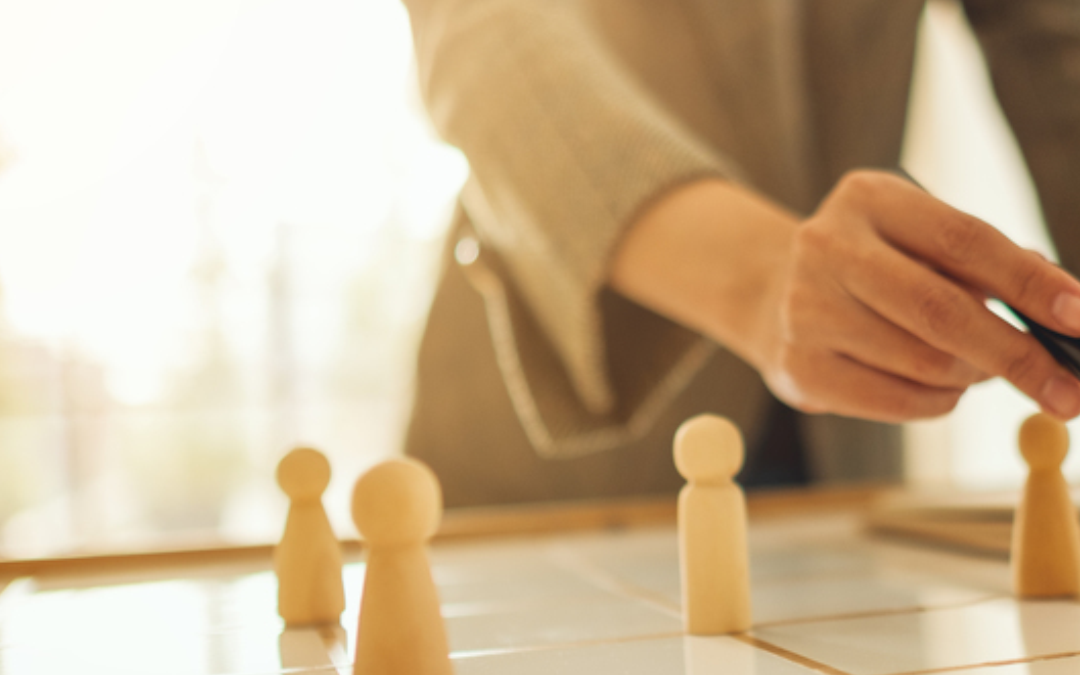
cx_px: 788
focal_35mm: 54
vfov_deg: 24.0
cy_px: 359
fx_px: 1589
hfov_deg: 36.8
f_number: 1.4
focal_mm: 23
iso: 200
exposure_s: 1/600
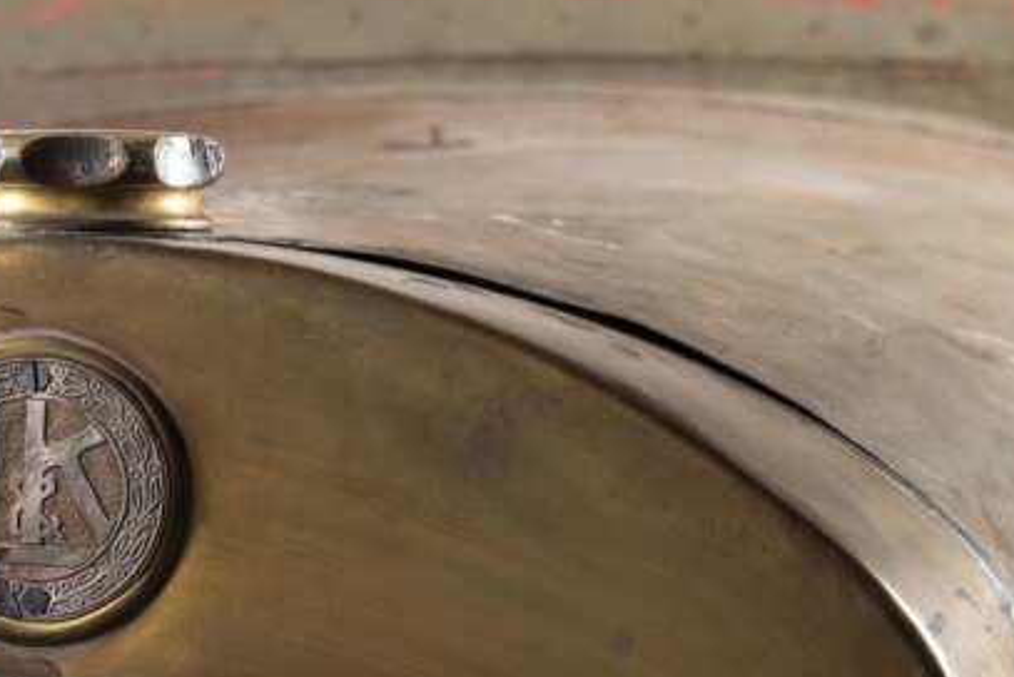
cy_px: 239
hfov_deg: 15.5
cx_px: 324
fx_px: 3721
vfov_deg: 10.4
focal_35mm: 132
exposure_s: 1/3
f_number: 9
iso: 100
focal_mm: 70
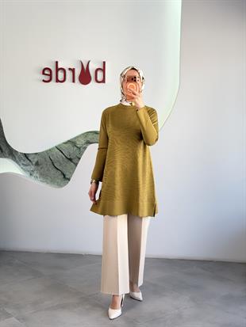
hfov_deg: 30.3
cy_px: 164
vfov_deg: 39.6
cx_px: 123
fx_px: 455
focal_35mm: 48
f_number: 1.78
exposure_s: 1/128
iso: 50
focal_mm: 6.76
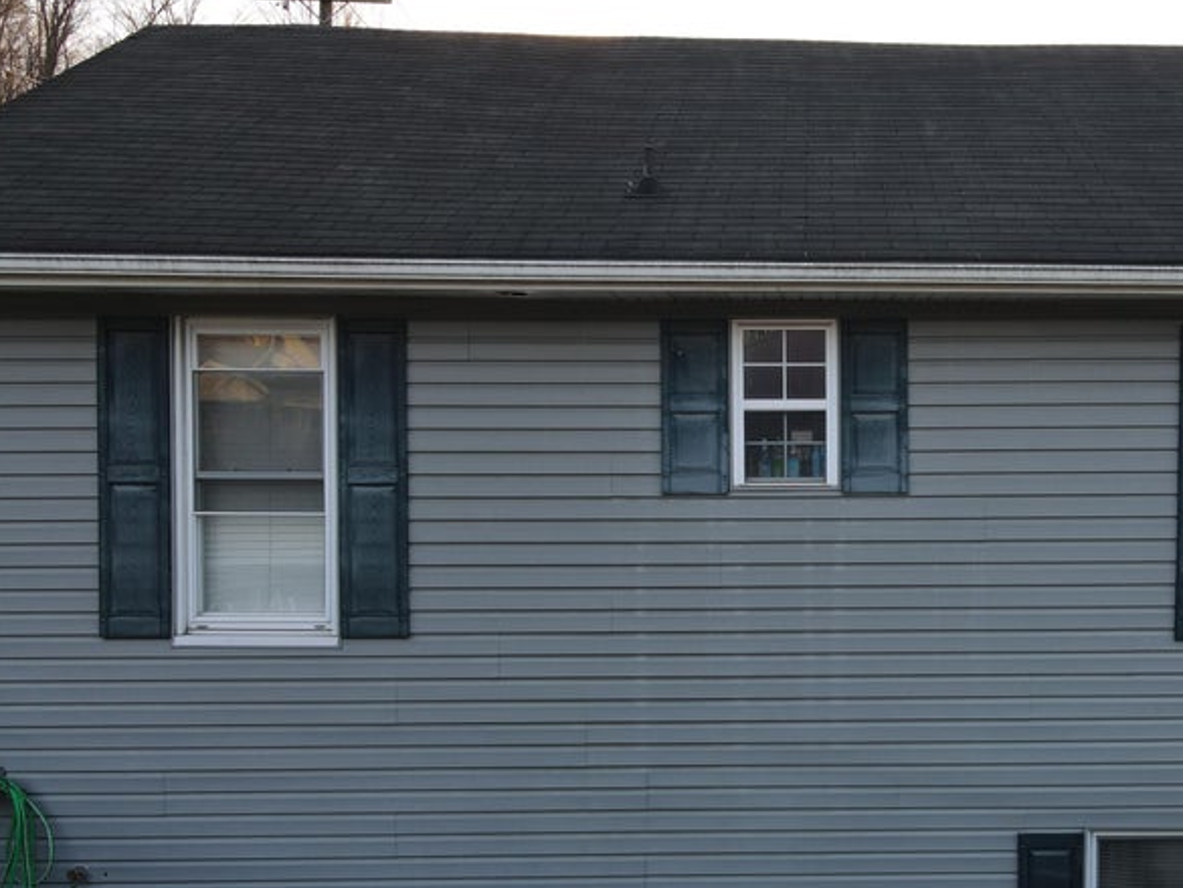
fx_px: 1196
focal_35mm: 35
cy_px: 524
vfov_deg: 40.6
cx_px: 856
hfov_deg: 50.9
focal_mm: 4.5
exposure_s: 1/50
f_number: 2.8
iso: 100
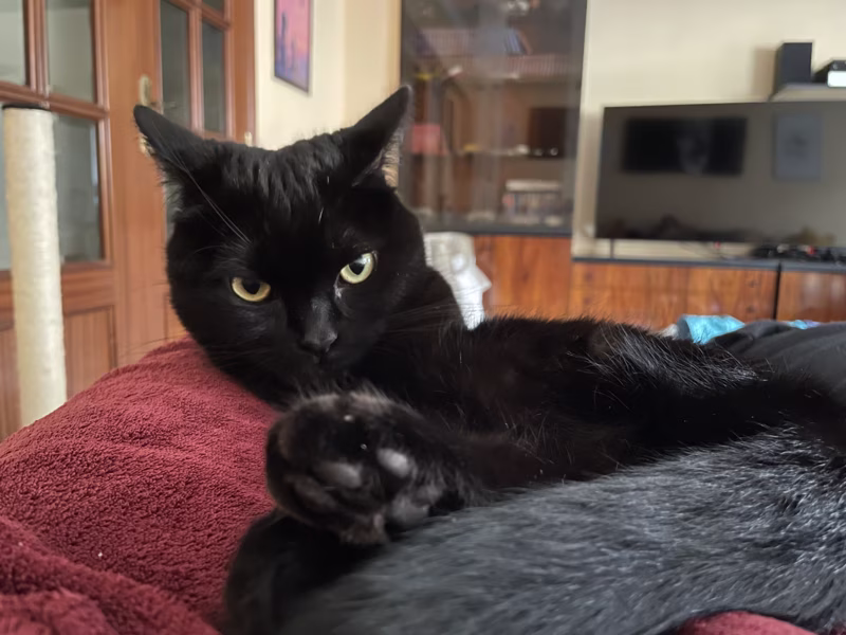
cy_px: 318
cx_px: 423
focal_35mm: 26
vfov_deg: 53.1
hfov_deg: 67.3
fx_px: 635
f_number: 1.6
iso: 1000
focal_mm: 4.2
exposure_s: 1/17
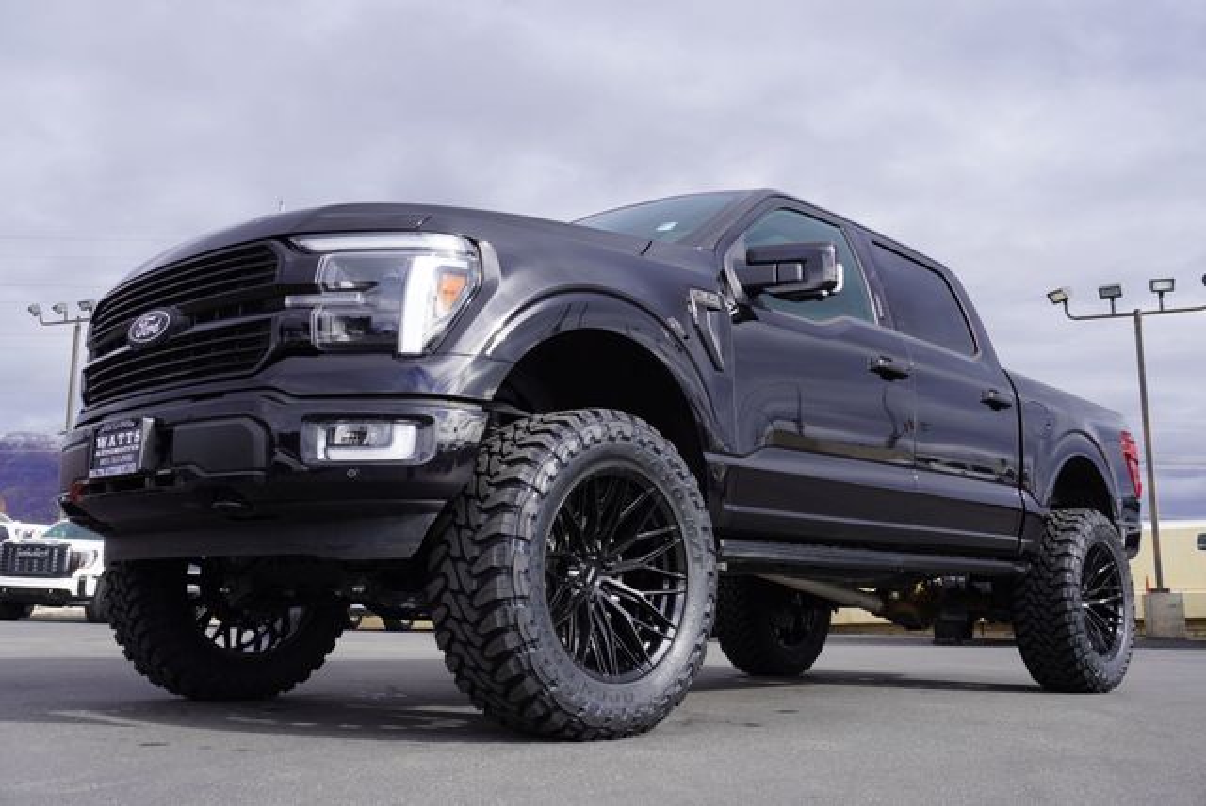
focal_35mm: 36
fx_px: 1207
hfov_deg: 53.1
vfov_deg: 36.9
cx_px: 603
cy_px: 403
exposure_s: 1/100
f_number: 8
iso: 100
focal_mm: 24
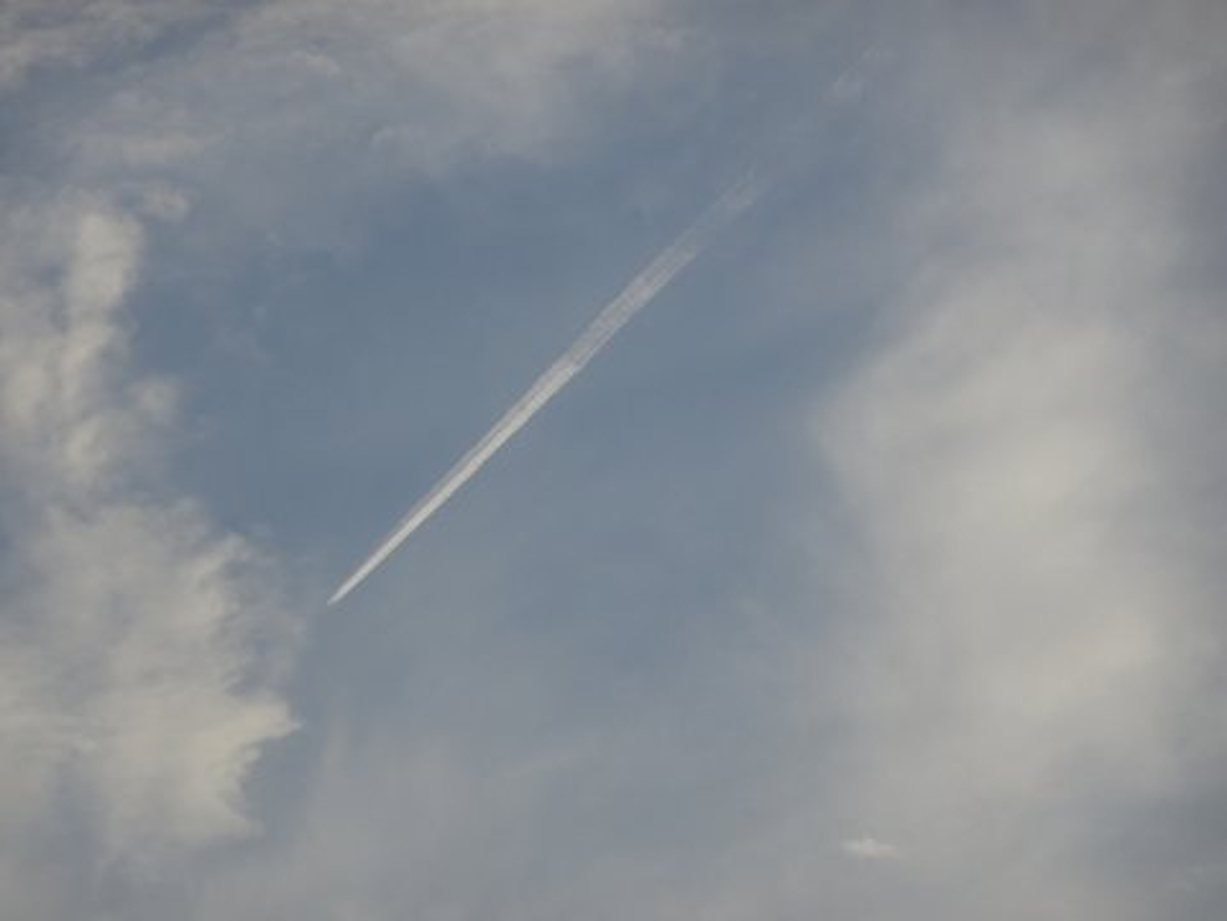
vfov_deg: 5.0
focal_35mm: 300
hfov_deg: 6.6
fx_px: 10634
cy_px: 460
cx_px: 614
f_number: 6.3
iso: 80
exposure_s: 1/500
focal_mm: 51.19
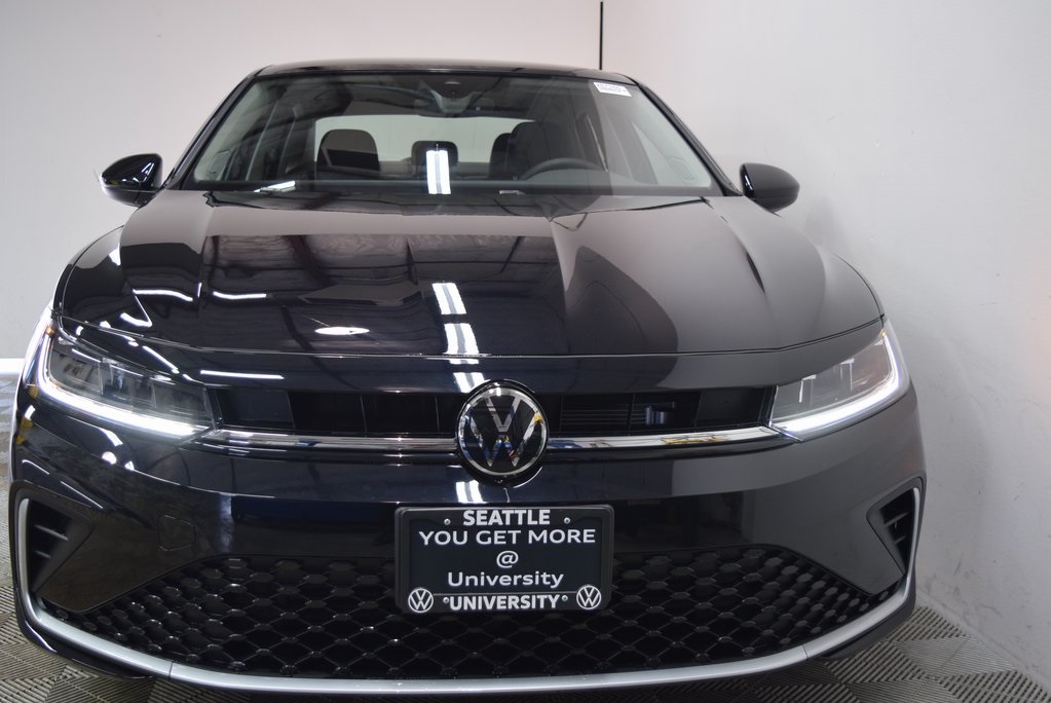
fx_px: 1183
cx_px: 526
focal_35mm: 40
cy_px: 352
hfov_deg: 47.9
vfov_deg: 33.1
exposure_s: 1/60
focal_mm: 27
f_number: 4
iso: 640
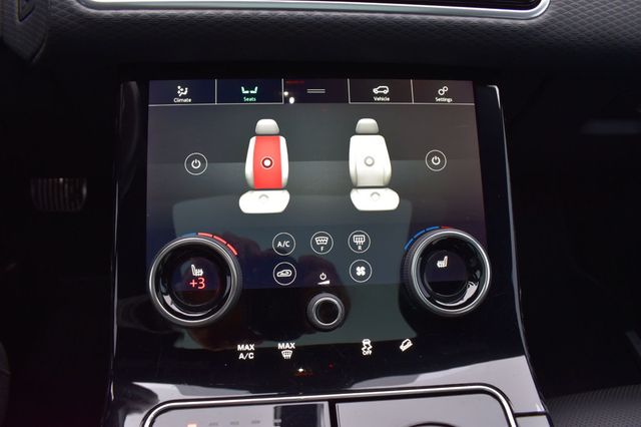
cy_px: 214
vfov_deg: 47.9
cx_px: 320
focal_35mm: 27
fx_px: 480
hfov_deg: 67.4
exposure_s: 1/15
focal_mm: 18
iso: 720
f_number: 6.3
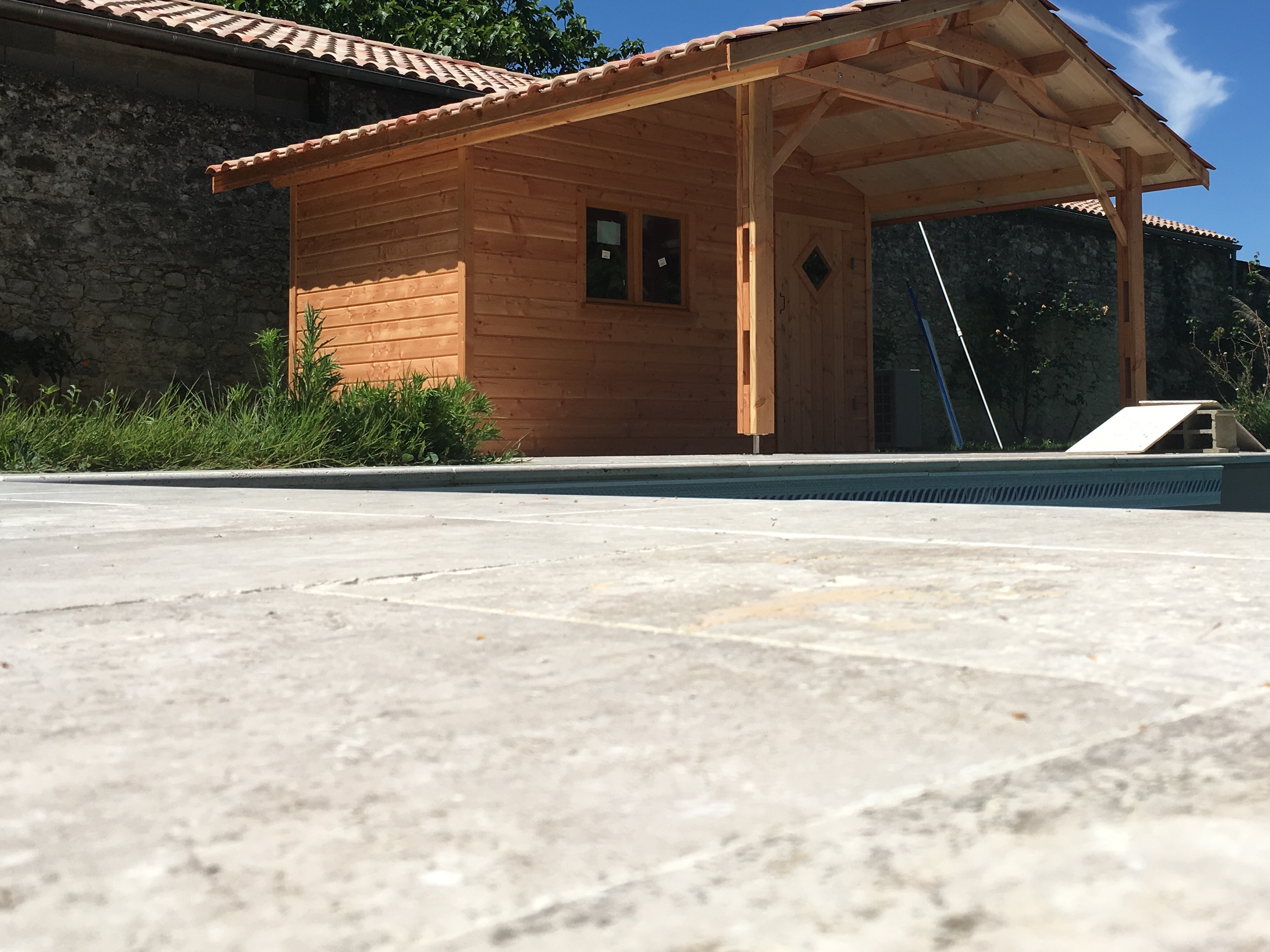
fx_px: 1504
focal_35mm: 41
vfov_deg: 34.9
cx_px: 780
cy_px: 348
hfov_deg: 45.5
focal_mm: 4.15
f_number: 2.2
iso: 25
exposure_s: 1/2481
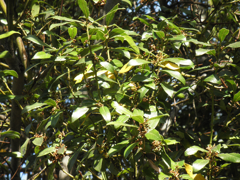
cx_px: 120
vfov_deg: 7.6
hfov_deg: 10.1
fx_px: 1359
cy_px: 90
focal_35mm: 196
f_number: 5.9
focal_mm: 35
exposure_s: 1/100
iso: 100
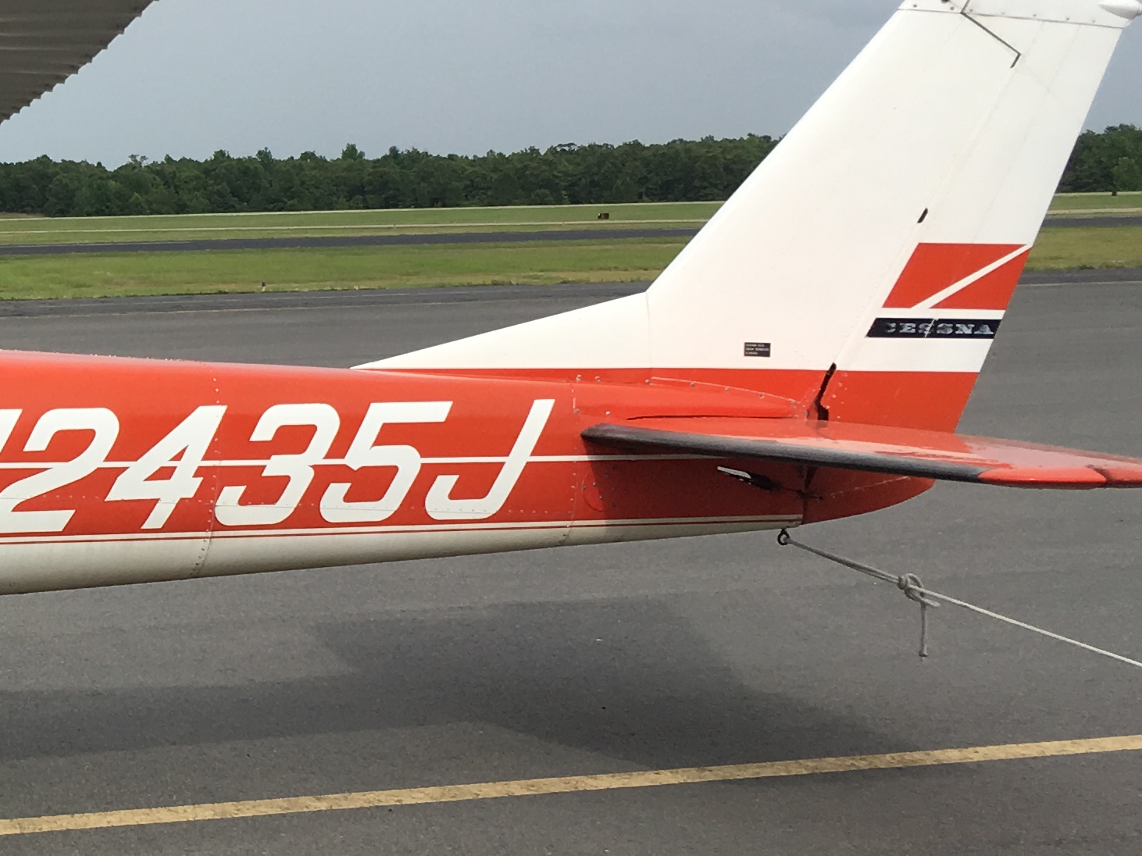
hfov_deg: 22.3
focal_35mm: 80
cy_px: 341
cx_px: -272
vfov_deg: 18.4
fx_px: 2639
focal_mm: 4.15
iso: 25
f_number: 2.2
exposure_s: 1/1304
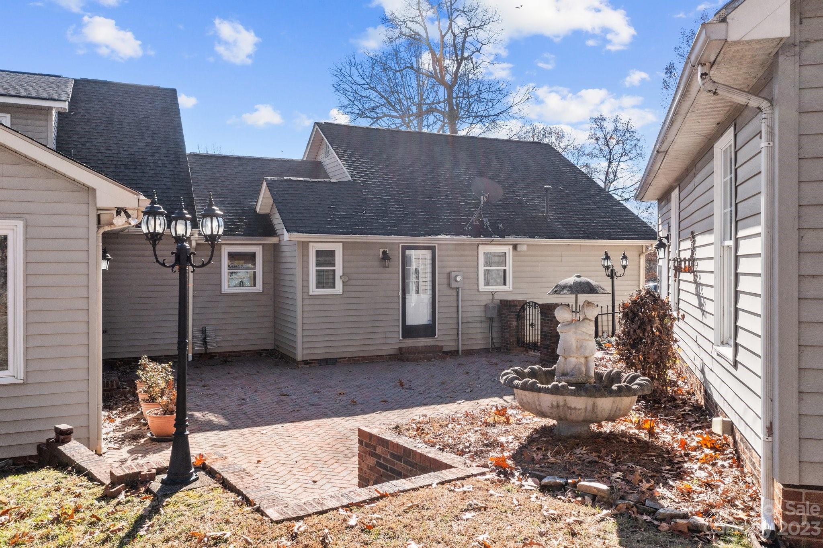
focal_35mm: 28
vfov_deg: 46.4
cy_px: 274
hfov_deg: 65.5
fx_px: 640
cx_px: 412
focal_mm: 10.26
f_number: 5.6
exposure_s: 1/500
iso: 100
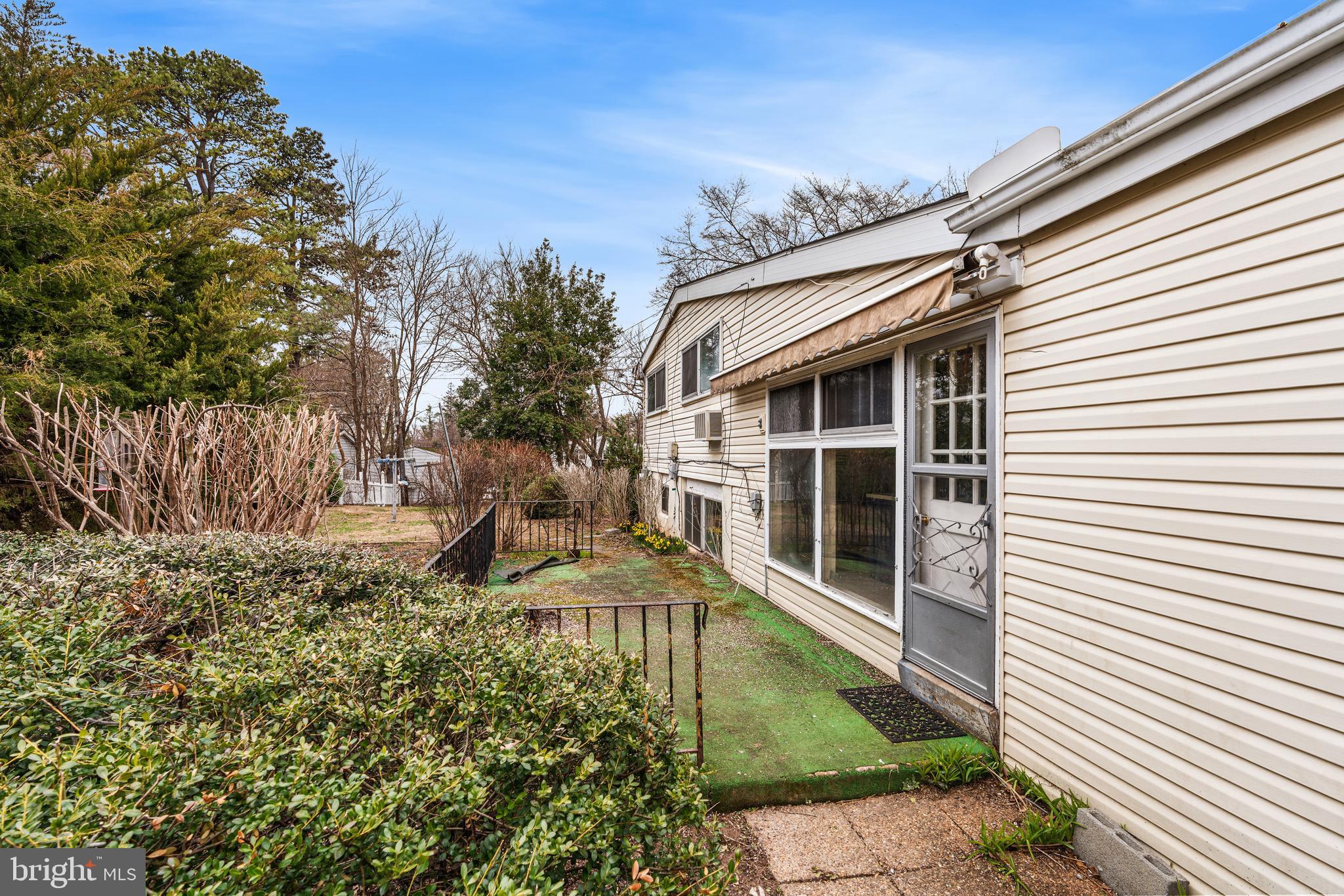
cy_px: 448
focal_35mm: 16
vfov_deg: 73.7
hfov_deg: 96.7
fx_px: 597
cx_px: 672
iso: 80
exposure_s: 1/40
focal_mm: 16
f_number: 9
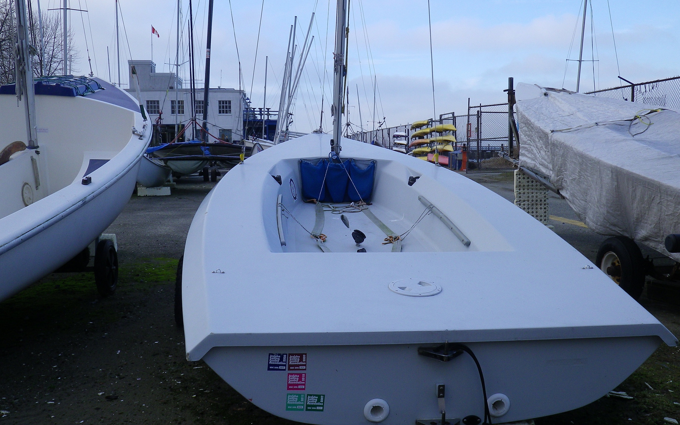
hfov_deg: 52.7
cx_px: 348
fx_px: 686
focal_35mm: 37
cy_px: 194
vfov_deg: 34.4
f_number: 9.2
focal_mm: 6.1
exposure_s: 1/60
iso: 80
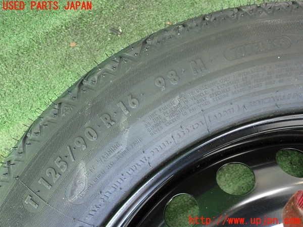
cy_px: 114
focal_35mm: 36
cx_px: 152
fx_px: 315
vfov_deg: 39.7
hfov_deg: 51.4
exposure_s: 1/125
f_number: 2.5
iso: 640
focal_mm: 6.37
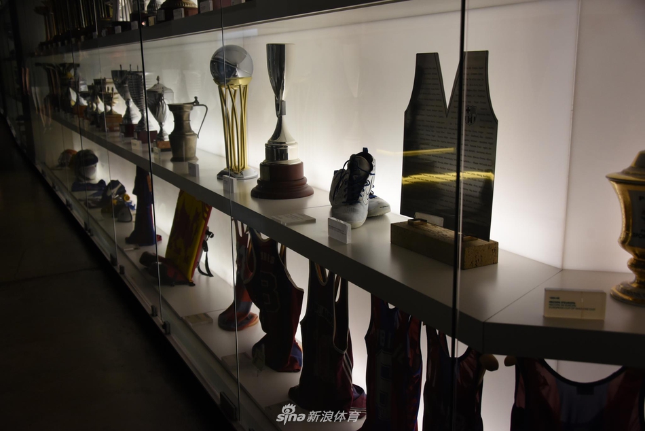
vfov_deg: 35.1
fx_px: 681
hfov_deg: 50.7
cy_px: 216
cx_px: 322
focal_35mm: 38
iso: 1600
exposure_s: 1/500
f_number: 4.5
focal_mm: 38
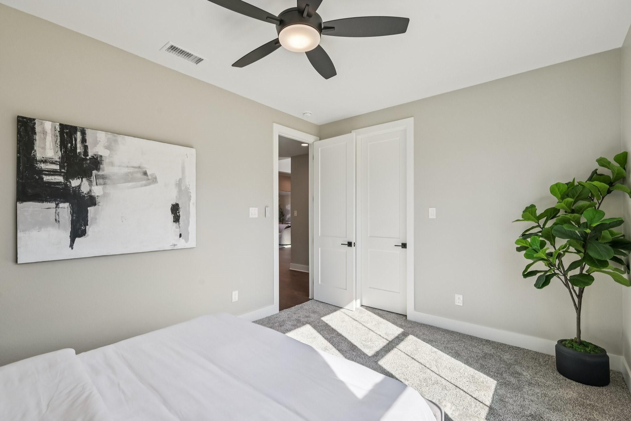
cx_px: 316
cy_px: 210
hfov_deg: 96.7
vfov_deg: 73.7
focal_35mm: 16
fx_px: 280
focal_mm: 16
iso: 400
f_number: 8
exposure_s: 1/320
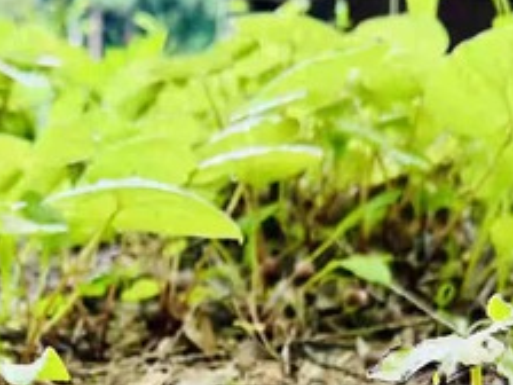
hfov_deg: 24.6
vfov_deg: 16.8
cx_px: 176
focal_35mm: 79
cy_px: 587
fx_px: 1171
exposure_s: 1/121
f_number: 1.78
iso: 125
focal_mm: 6.76
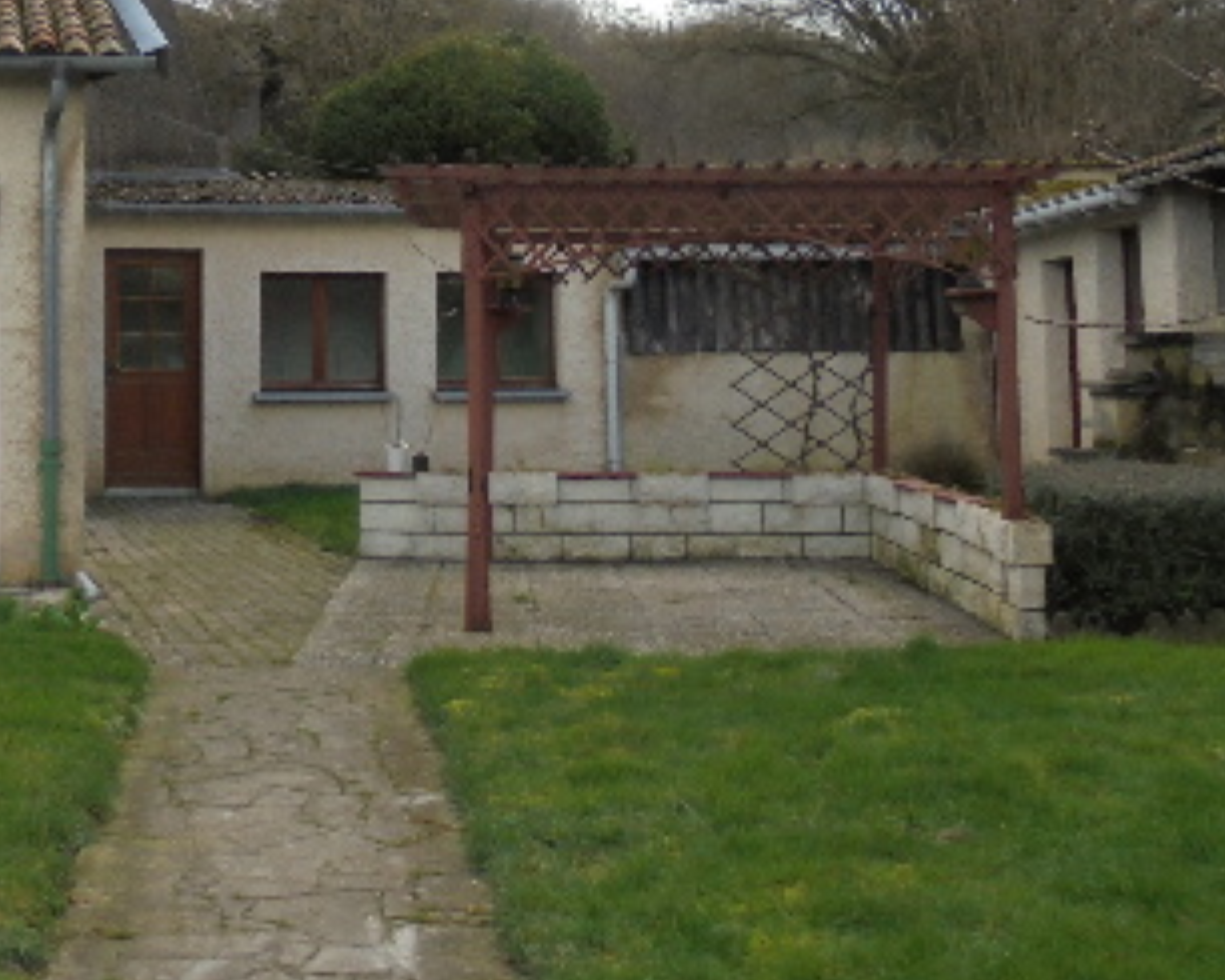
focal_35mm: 53
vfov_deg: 27.8
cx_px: 232
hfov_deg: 34.2
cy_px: 152
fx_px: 1922
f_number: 3.5
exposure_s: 1/500
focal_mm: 4.6
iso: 100
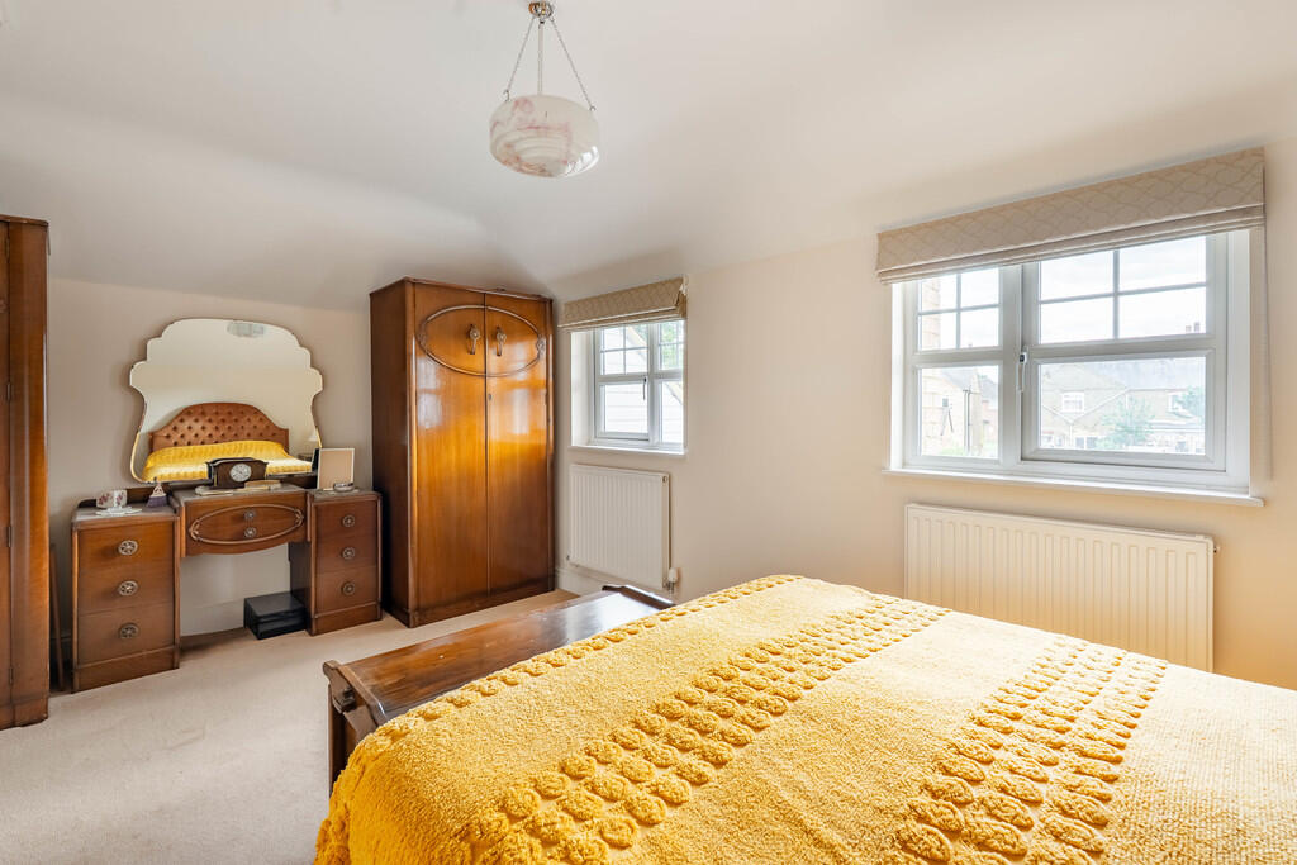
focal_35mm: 16
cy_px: 432
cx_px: 648
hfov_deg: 96.7
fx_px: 576
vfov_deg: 73.8
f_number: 8
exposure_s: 1/80
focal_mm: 16
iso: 320
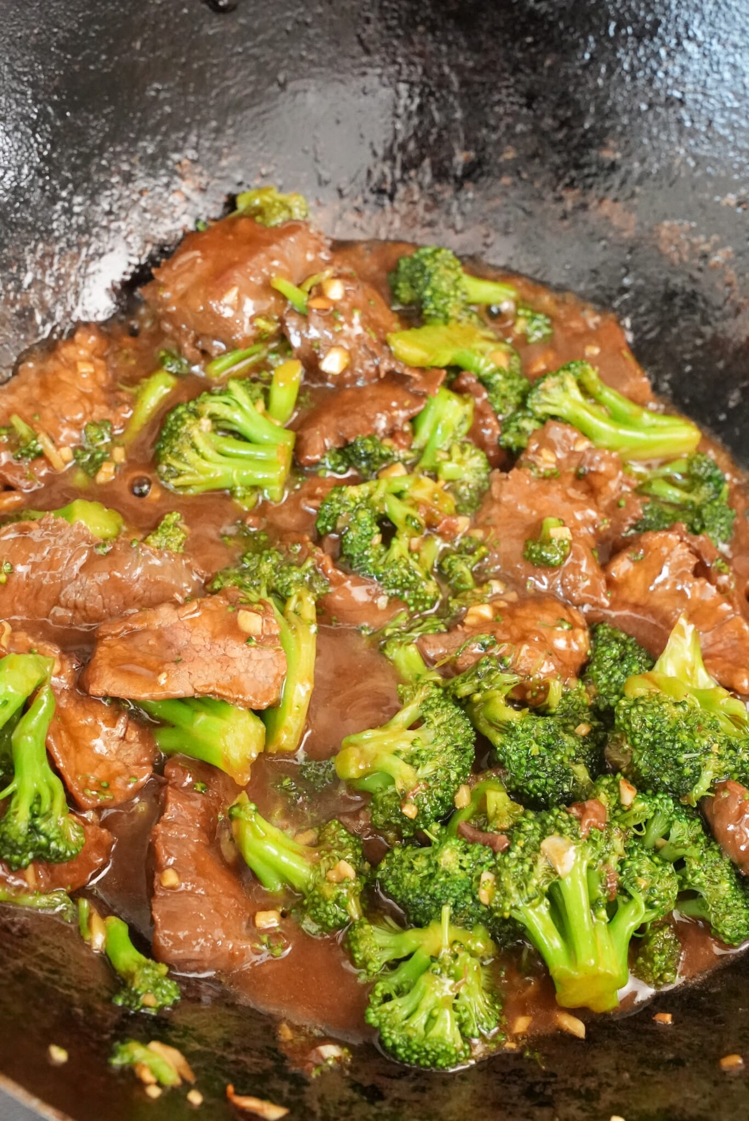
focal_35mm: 51
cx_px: 374
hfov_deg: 26.7
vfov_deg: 39.1
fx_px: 1580
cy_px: 560
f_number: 9
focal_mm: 50.7
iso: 25600
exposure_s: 1/200
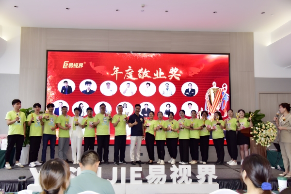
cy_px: 97
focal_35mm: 32
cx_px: 146
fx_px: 259
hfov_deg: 58.7
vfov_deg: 41.1
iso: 1000
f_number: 5
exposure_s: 1/125
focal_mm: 32
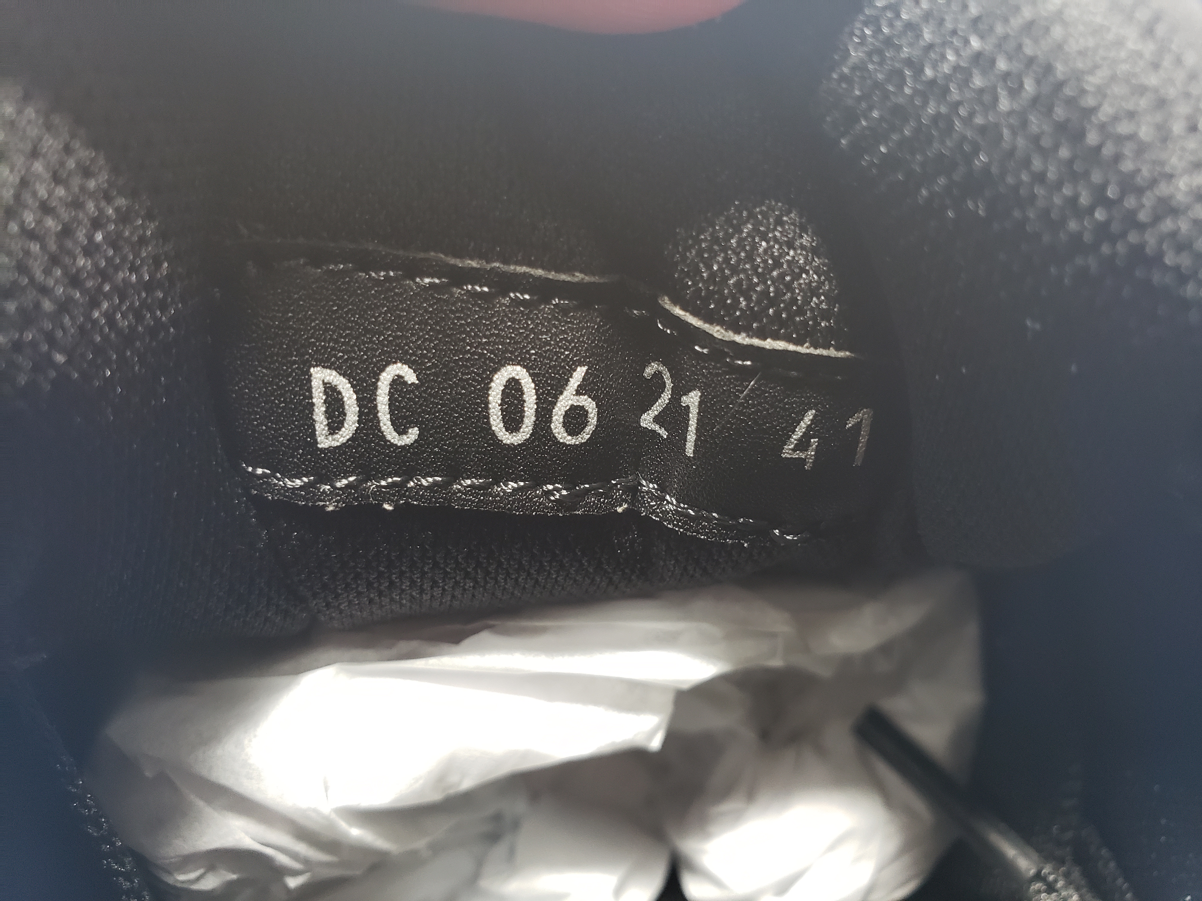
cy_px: 450
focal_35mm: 26
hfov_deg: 67.3
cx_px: 601
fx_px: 903
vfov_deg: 53.1
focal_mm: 4.3
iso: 500
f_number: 2.4
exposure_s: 1/100
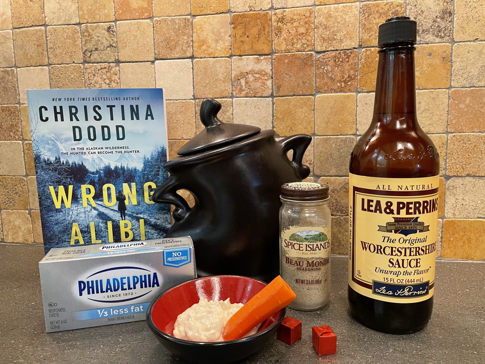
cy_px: 182
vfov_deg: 53.1
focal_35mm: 26
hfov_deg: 67.3
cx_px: 242
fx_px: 364
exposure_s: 1/60
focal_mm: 4.2
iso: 160
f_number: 1.6
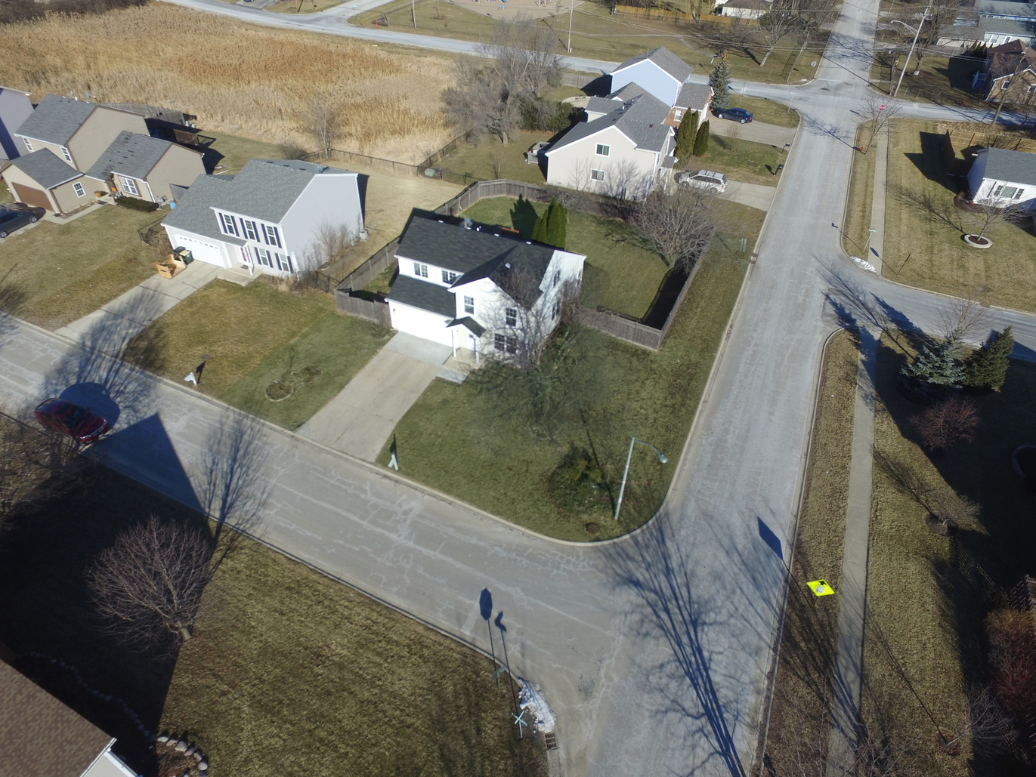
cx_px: 499
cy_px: 384
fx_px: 629
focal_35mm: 21
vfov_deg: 63.5
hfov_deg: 78.9
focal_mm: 3.61
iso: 100
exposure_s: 1/1019
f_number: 2.8
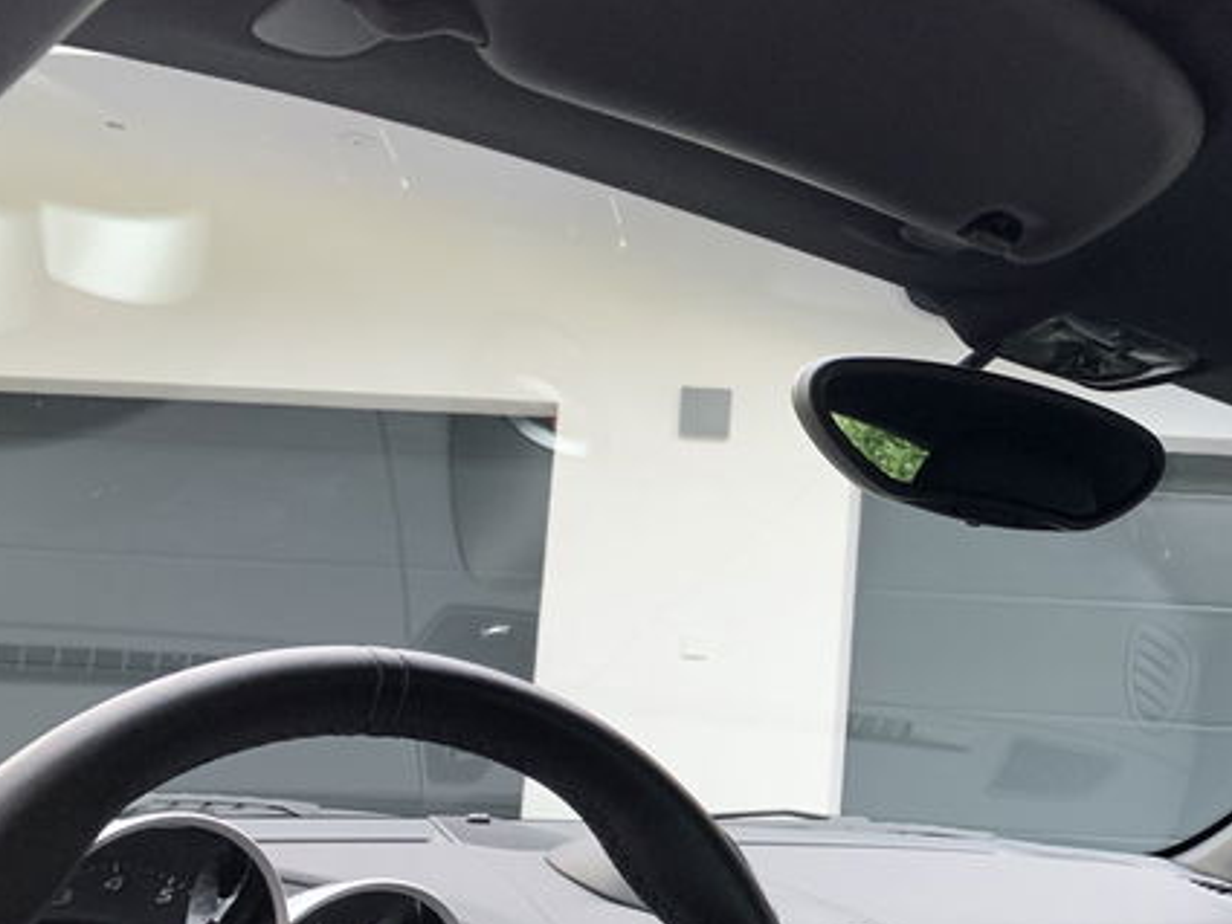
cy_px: 524
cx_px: 1049
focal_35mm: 47
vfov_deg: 30.9
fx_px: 1673
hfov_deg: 38.3
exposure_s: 1/48
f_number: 1.8
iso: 400
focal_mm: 4.25
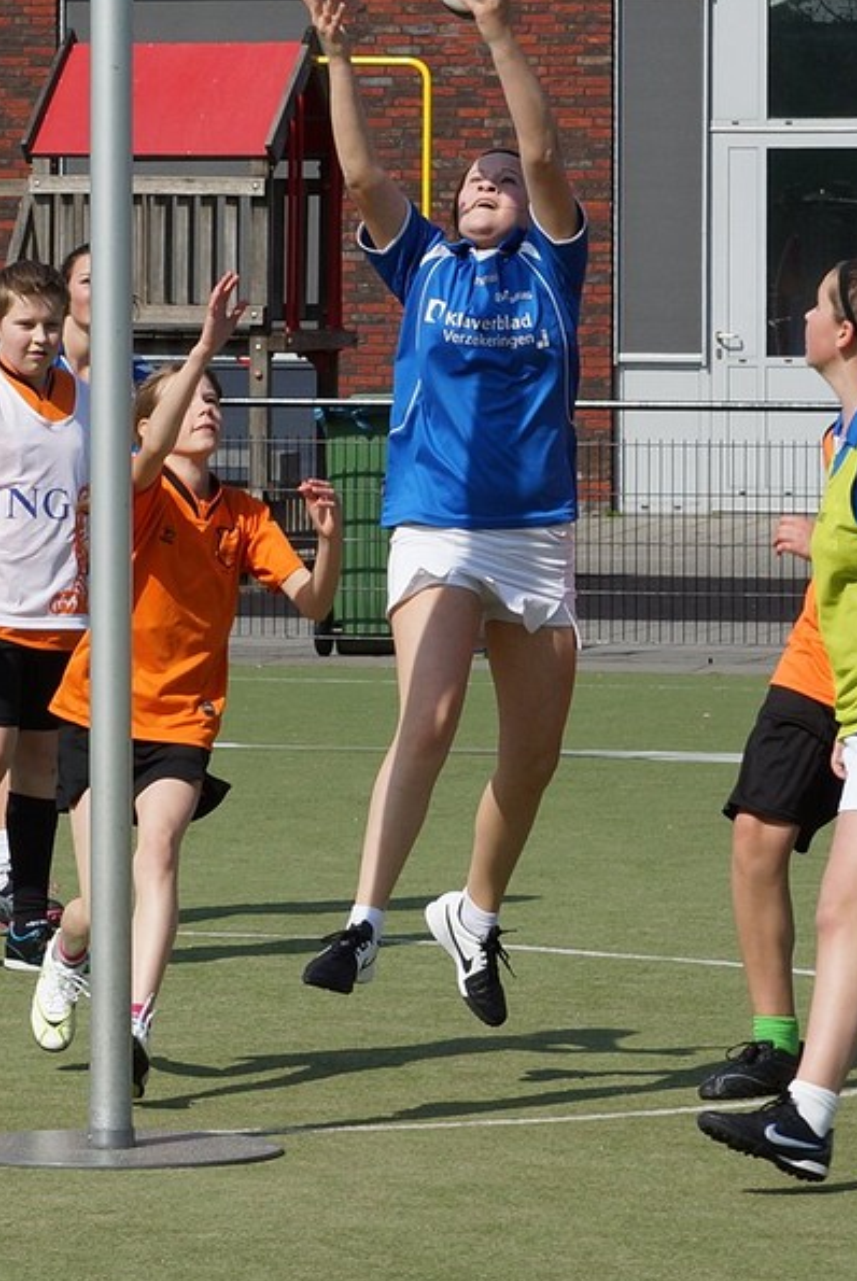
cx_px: 450
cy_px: 200
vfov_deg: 15.7
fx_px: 4595
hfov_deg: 10.7
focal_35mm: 129
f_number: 7.1
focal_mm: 50
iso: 100
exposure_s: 1/500
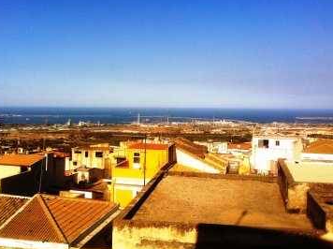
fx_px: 423
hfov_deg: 42.8
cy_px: 101
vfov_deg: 32.7
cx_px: 138
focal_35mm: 44
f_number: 2.8
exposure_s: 1/2320
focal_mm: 3.85
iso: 80
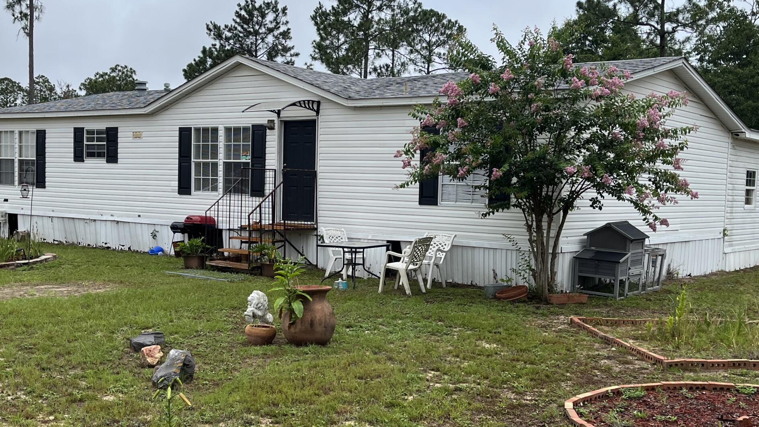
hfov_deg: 45.5
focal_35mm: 45
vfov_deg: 26.5
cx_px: 378
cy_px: 243
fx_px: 906
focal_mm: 5.1
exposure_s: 1/2513
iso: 50
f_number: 1.6
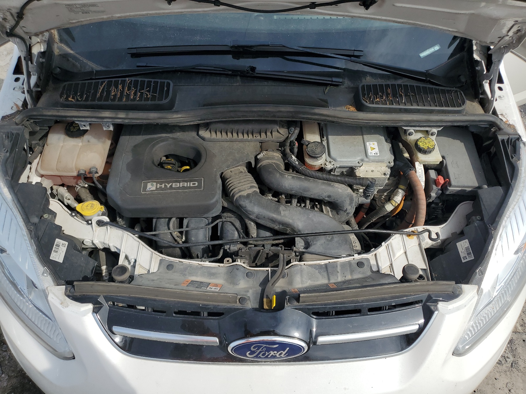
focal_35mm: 26
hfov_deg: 67.3
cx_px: 263
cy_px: 197
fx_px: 395
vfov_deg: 53.1
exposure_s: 1/3333
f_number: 1.5
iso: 50
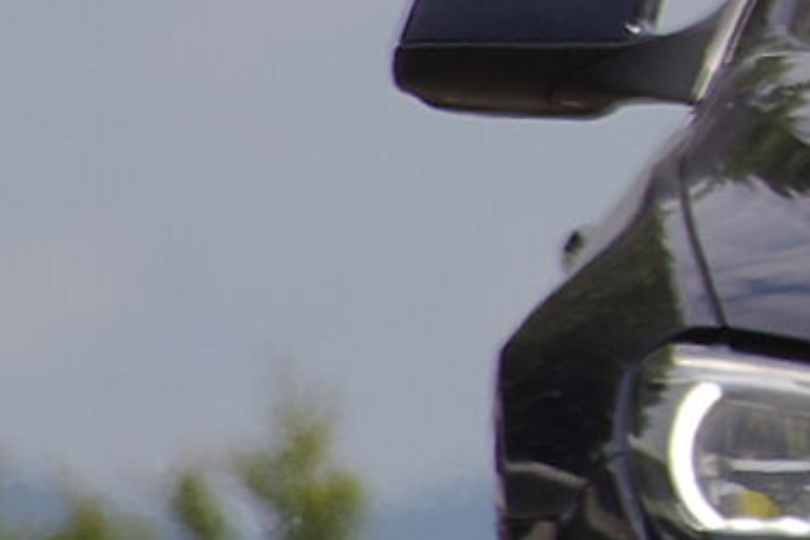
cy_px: -436
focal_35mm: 2880
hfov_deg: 0.7
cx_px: 2566
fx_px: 64795
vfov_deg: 0.5
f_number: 8
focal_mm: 300
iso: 200
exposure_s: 1/750
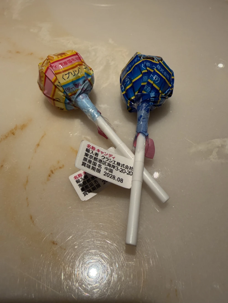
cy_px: 152
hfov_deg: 53.1
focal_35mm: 26
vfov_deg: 67.3
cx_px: 114
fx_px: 228
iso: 100
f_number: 2.2
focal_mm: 2.22
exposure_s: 1/100
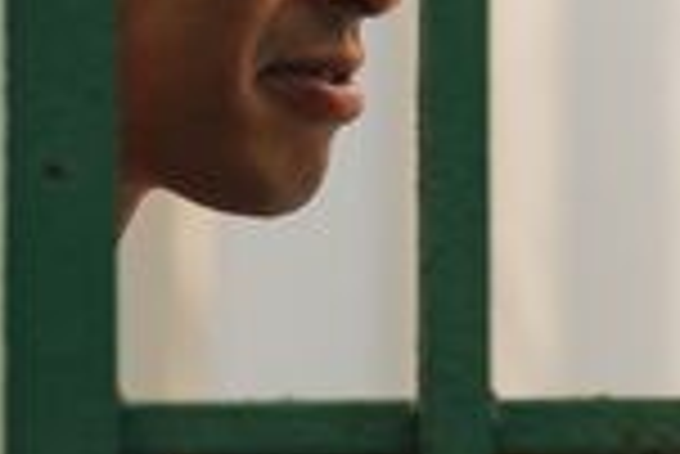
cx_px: 671
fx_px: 4802
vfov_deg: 5.4
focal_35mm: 254
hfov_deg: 8.1
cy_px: 310
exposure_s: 1/100
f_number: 2.8
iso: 1600
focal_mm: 64
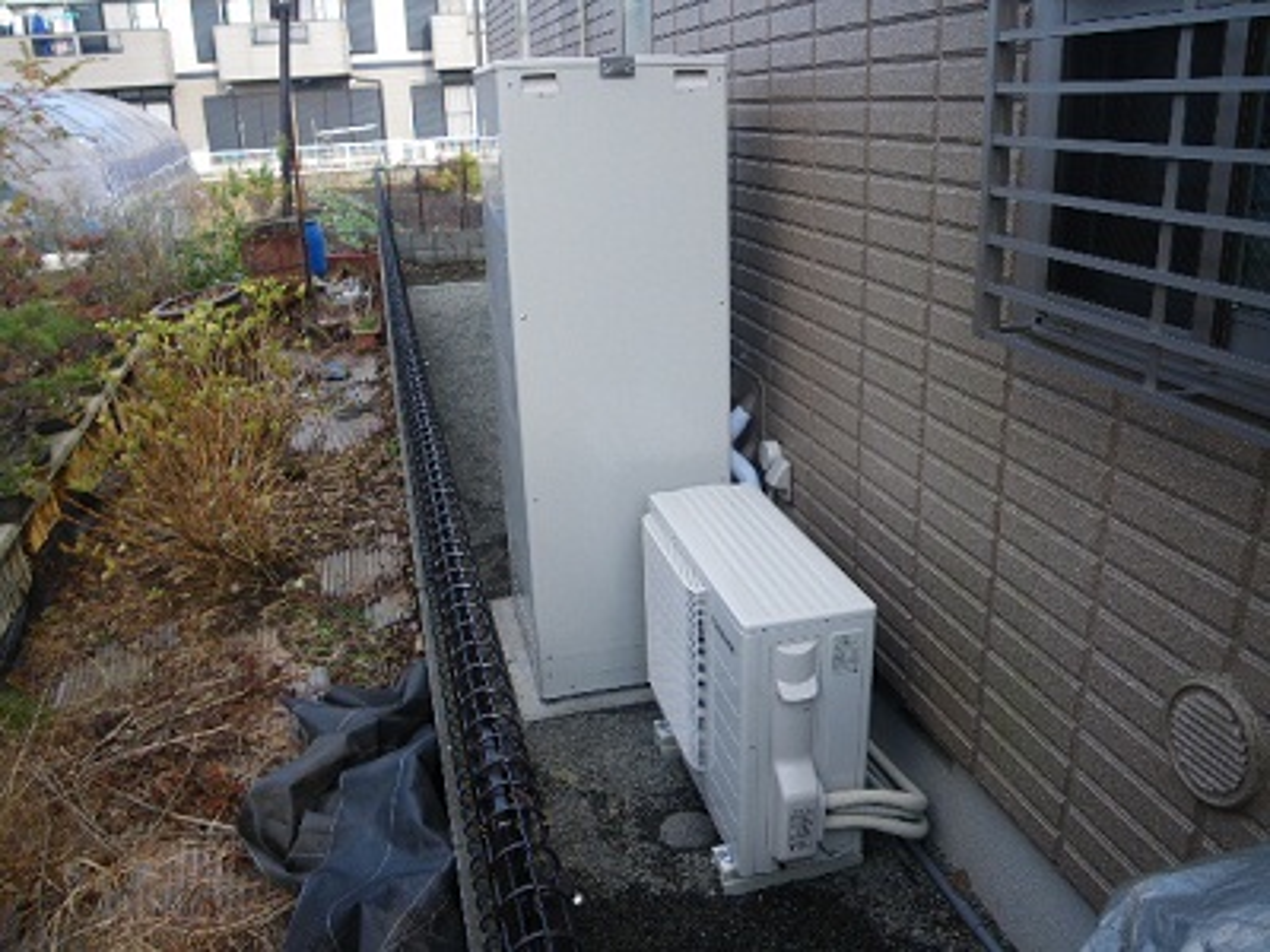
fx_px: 1027
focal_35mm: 28
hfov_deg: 63.4
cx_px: 635
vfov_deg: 49.7
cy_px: 476
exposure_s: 1/80
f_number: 3.5
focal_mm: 5
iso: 50
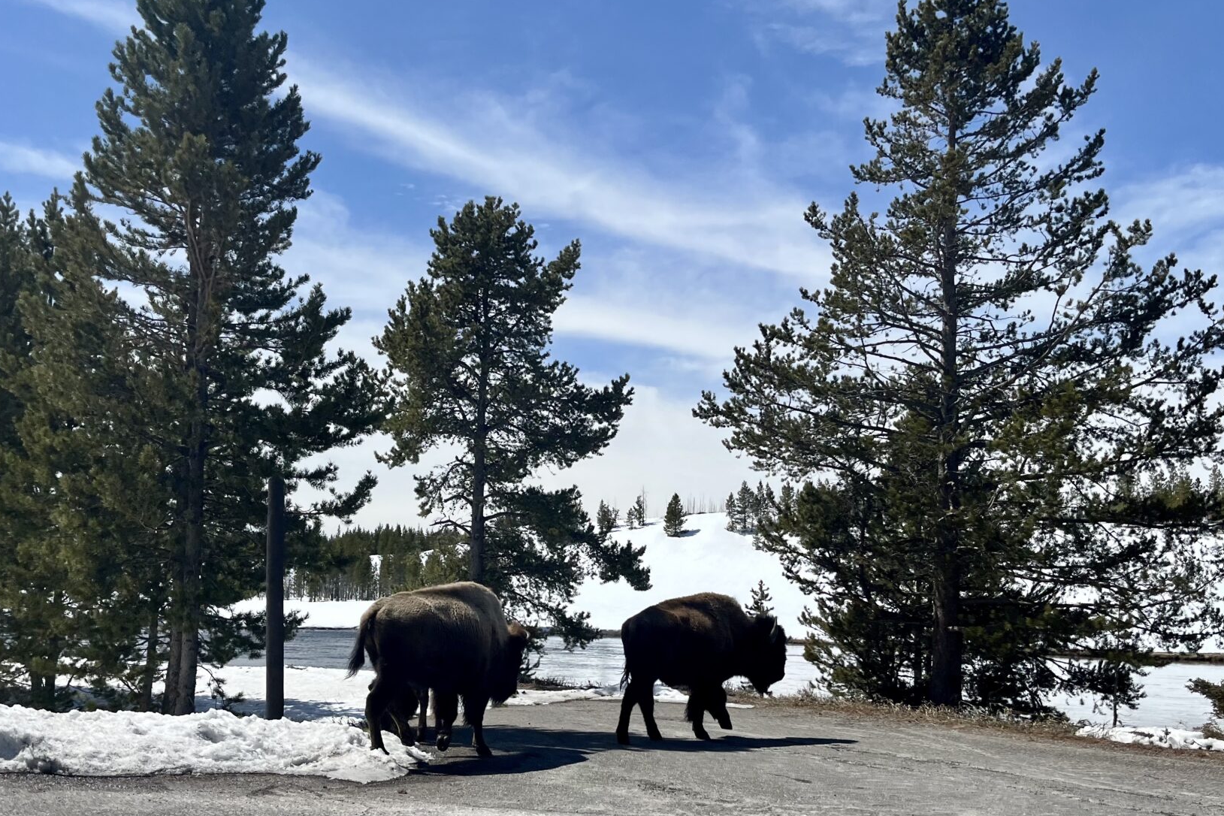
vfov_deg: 38.6
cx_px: 560
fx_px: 1156
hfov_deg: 55.7
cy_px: 519
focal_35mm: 34
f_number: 1.6
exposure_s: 1/6494
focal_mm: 5.1
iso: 50
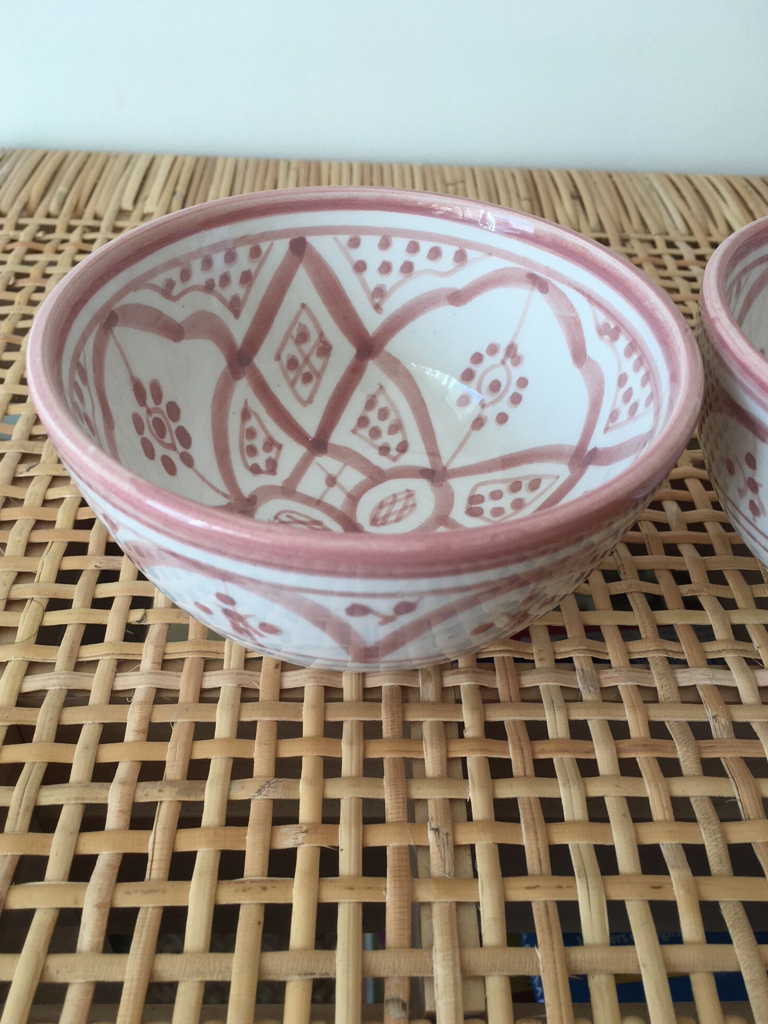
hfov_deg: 46.8
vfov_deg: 60.0
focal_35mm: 30
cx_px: 374
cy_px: 522
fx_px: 887
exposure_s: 1/50
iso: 25
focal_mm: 4.15
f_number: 2.2
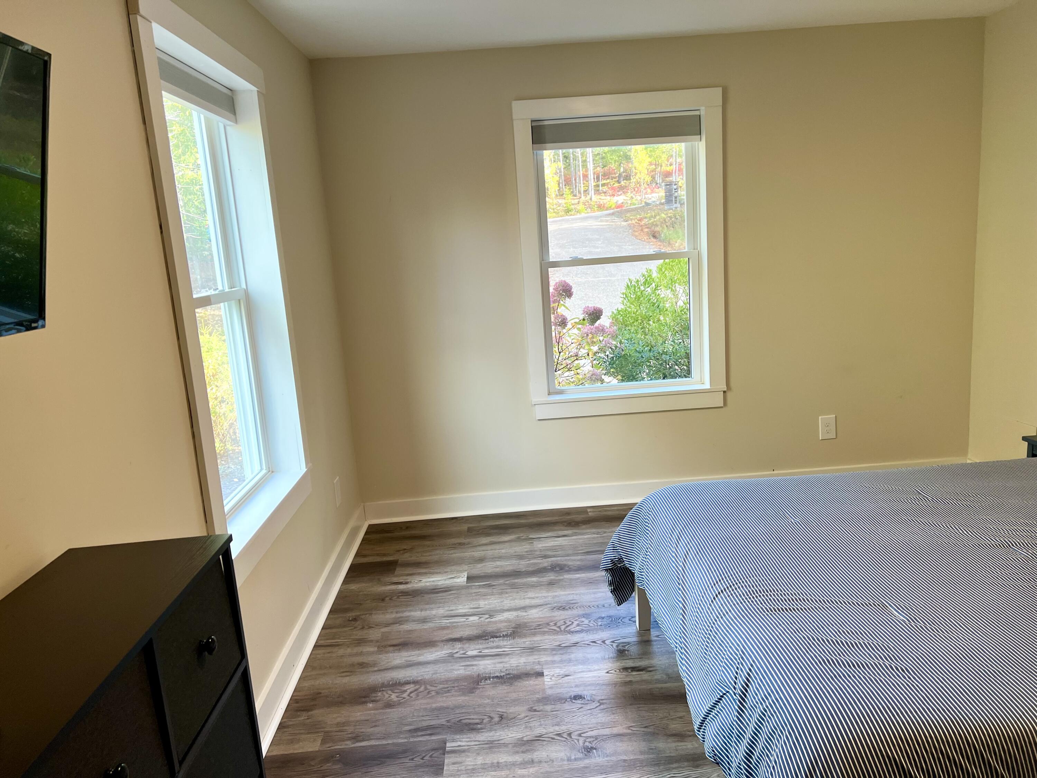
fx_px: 779
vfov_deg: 53.1
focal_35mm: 26
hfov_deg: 67.3
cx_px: 518
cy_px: 389
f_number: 1.5
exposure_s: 1/120
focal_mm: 5.7
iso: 100
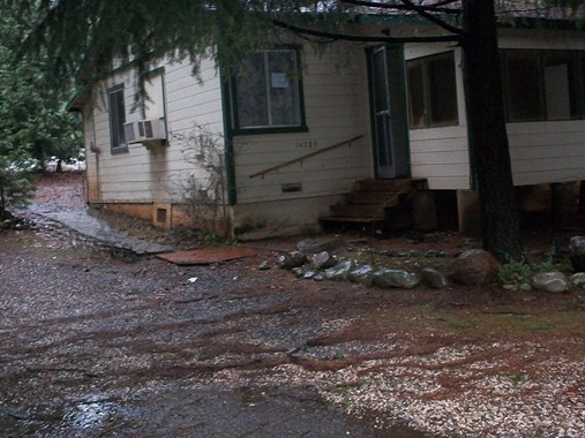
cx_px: 320
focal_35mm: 48
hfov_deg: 39.6
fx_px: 811
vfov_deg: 30.2
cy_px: 169
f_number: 4.5
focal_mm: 6.3
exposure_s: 1/30
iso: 250
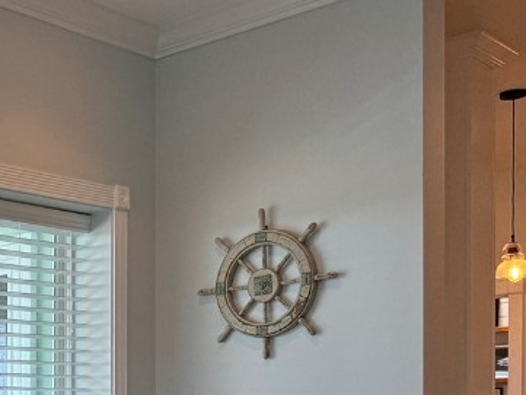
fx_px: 1034
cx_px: -138
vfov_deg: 20.4
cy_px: 453
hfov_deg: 25.1
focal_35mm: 68
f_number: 1.78
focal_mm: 6.76
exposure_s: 1/428
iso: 100
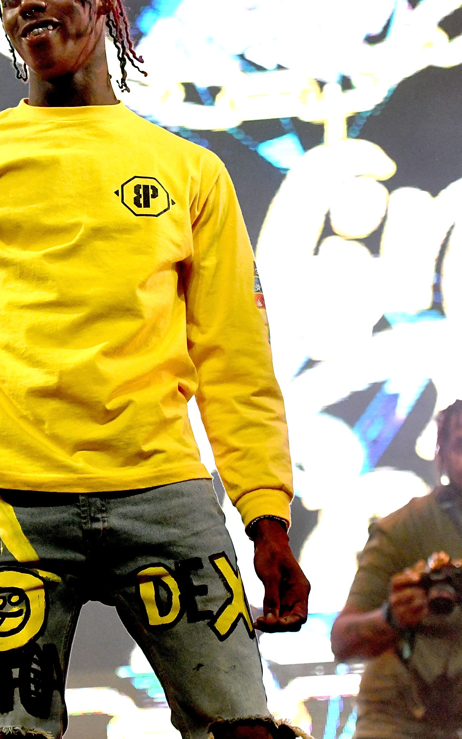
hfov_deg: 10.3
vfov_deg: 16.4
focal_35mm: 127
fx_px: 2559
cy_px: 311
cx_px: 154
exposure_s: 1/2500
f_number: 4.5
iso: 4000
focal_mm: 70
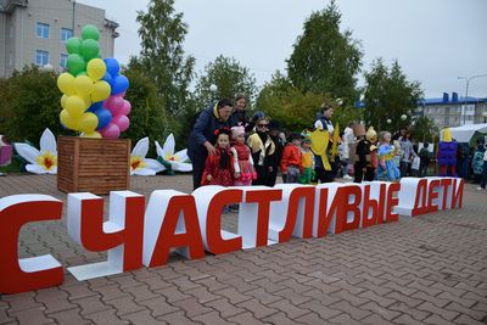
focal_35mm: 27
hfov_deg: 67.4
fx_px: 365
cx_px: 244
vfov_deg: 48.0
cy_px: 162
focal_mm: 18
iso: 400
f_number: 4.5
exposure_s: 1/1000
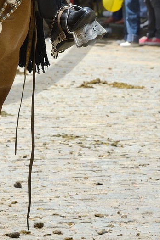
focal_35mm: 444
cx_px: -25
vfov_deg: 4.6
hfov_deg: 3.1
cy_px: -36
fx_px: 2964
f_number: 13
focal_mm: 145
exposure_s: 1/320
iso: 400
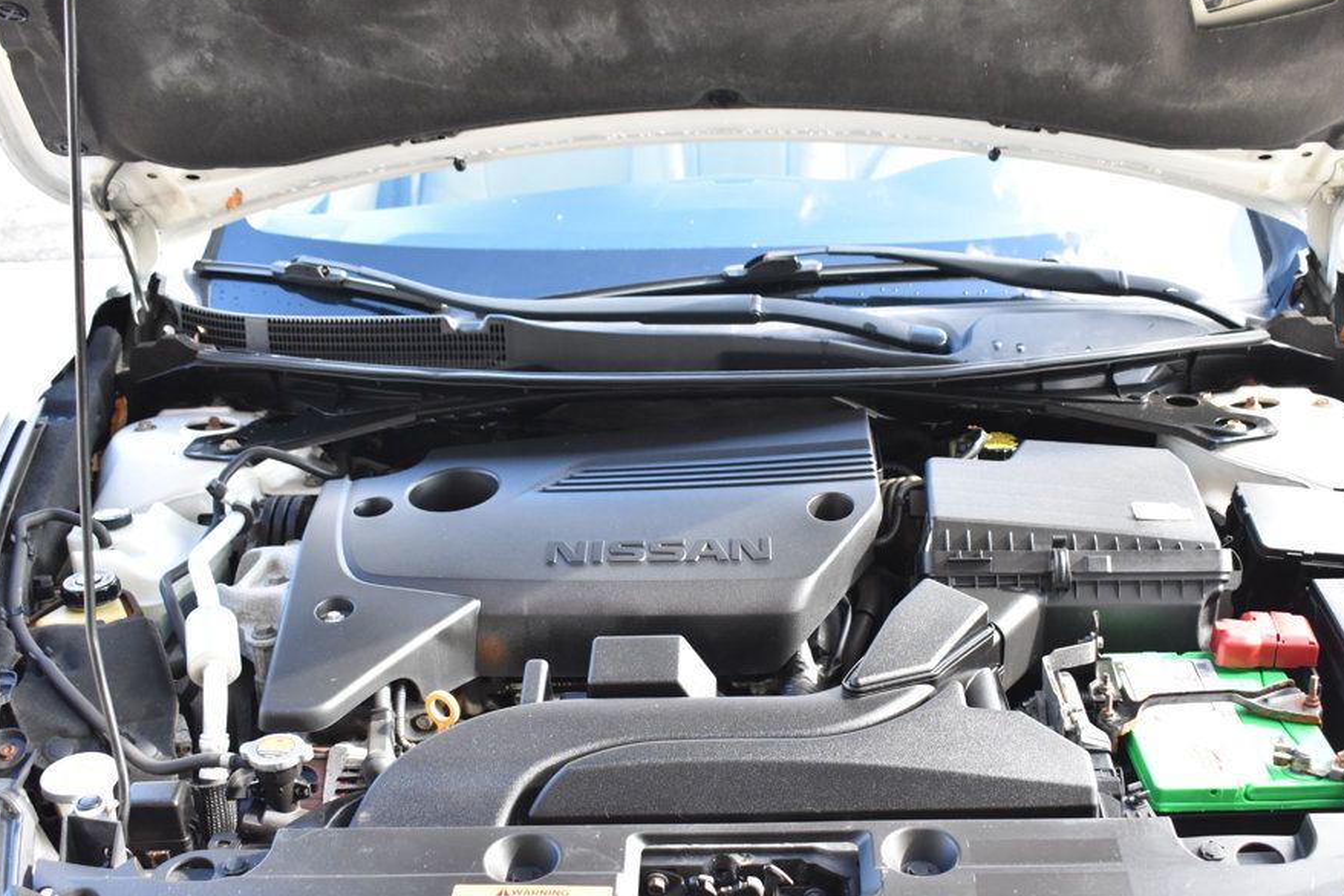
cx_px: 742
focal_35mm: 42
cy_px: 512
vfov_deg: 31.8
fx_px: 1568
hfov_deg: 46.3
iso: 800
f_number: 5
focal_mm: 24
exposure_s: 1/125
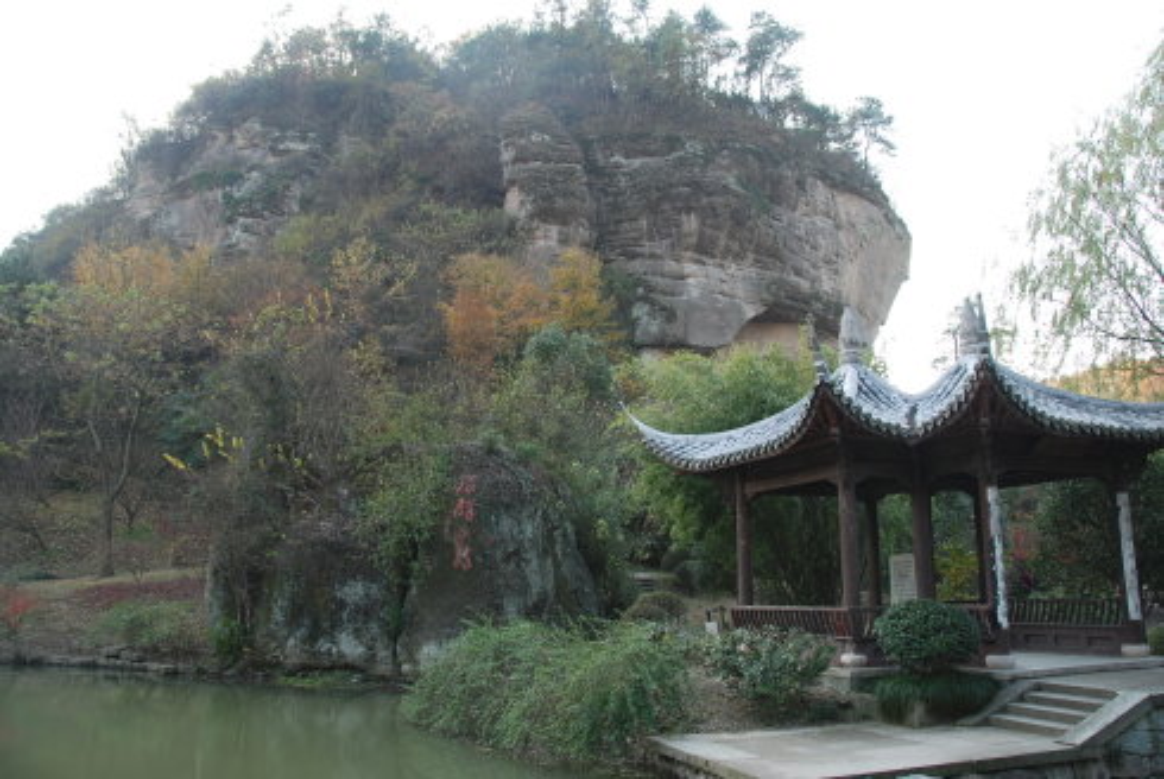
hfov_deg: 67.3
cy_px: 390
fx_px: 874
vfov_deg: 48.0
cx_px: 582
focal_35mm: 27
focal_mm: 18
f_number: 5.6
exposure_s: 1/125
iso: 200
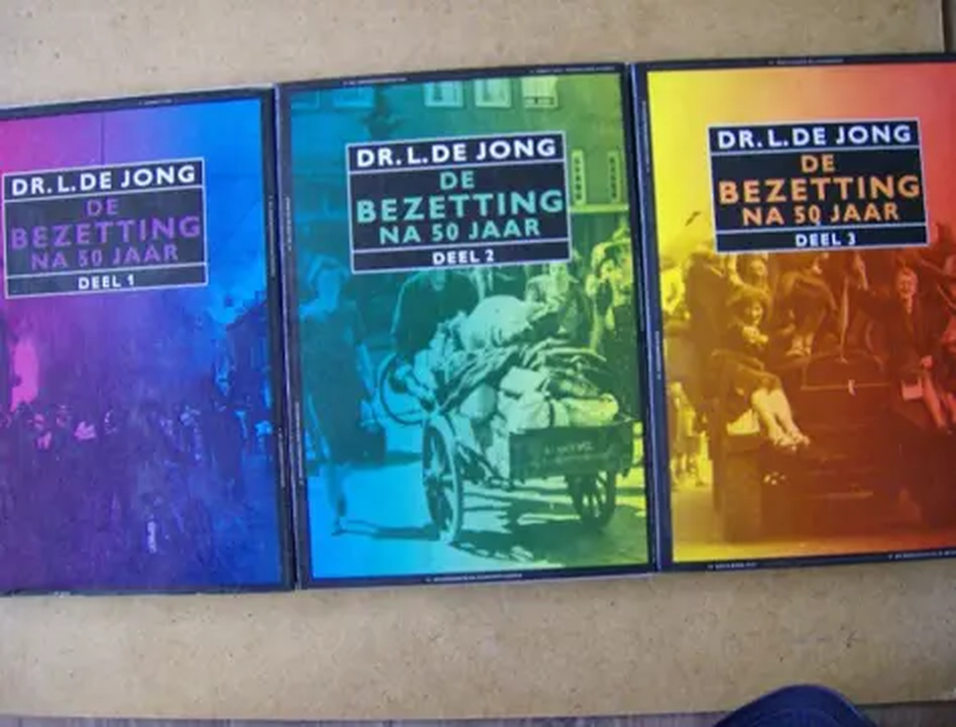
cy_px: 364
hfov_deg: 51.1
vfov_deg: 40.0
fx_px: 1000
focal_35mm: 36
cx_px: 478
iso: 200
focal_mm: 6
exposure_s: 1/23.3
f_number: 2.8
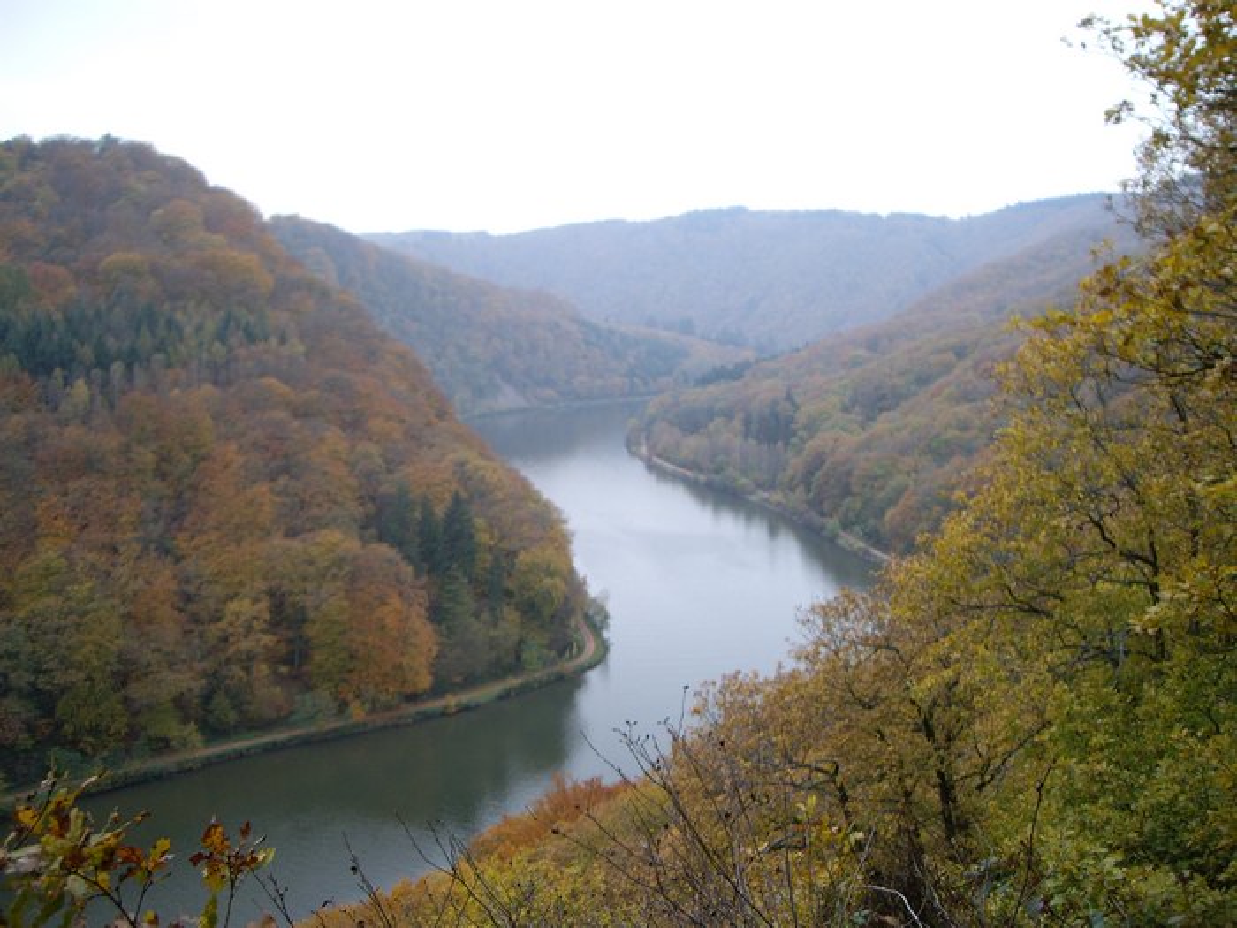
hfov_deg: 49.0
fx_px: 1358
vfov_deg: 37.7
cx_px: 618
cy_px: 464
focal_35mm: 38
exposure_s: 1/125
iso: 100
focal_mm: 6.2
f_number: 2.7
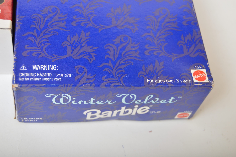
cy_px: 78
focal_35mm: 57
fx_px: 373
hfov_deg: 35.1
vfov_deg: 23.7
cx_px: 118
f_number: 4.8
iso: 200
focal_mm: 38
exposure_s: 1/200
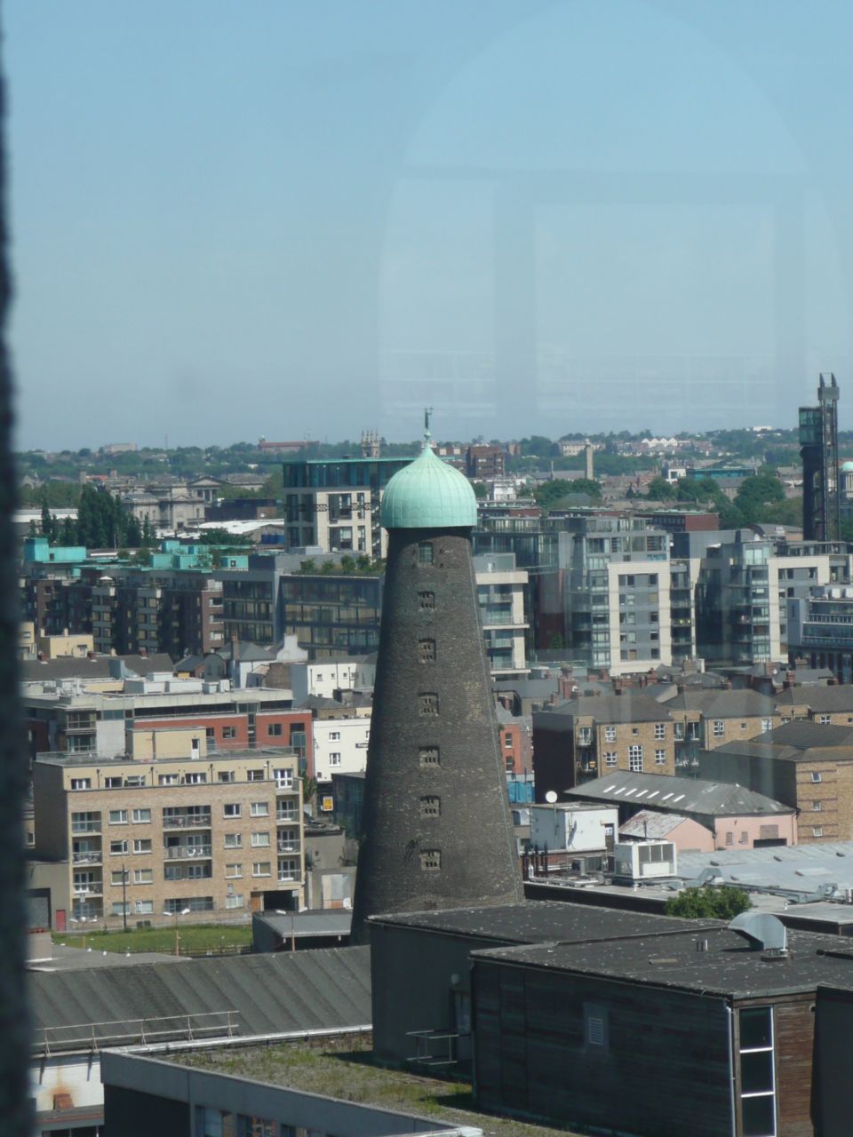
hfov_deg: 9.6
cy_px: 568
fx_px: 5060
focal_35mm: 154
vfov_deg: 12.8
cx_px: 426
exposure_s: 1/640
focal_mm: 20.9
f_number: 4.7
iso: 100
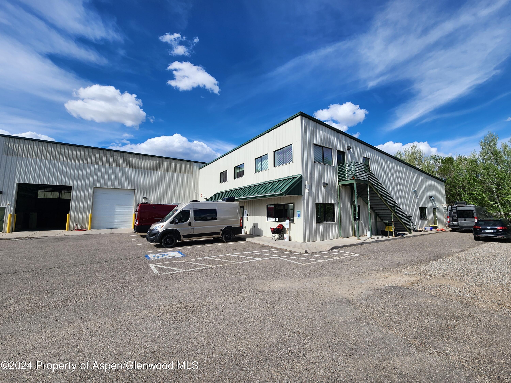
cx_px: 256
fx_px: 192
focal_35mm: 13
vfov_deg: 89.9
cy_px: 192
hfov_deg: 106.2
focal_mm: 2.2
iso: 50
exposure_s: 1/2240
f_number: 2.2
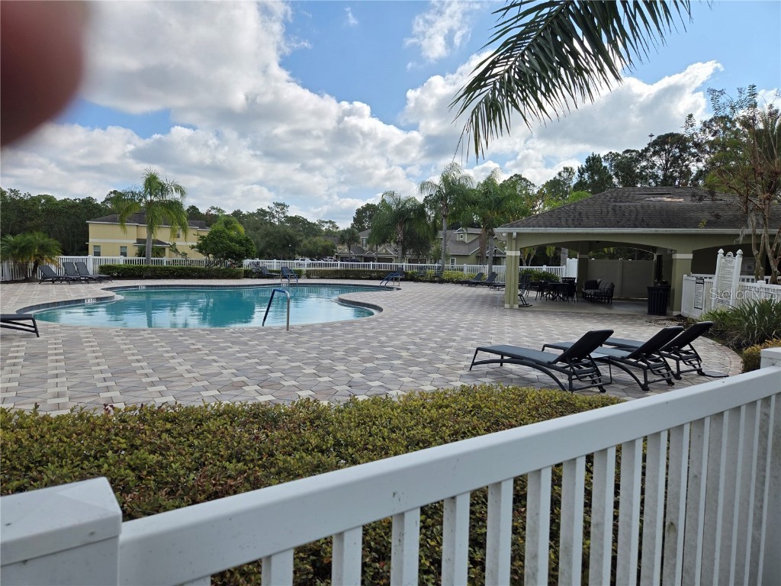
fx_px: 519
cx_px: 390
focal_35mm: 23
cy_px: 293
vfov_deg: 58.9
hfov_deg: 73.9
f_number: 1.8
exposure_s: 1/2352
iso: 25
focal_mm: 5.4
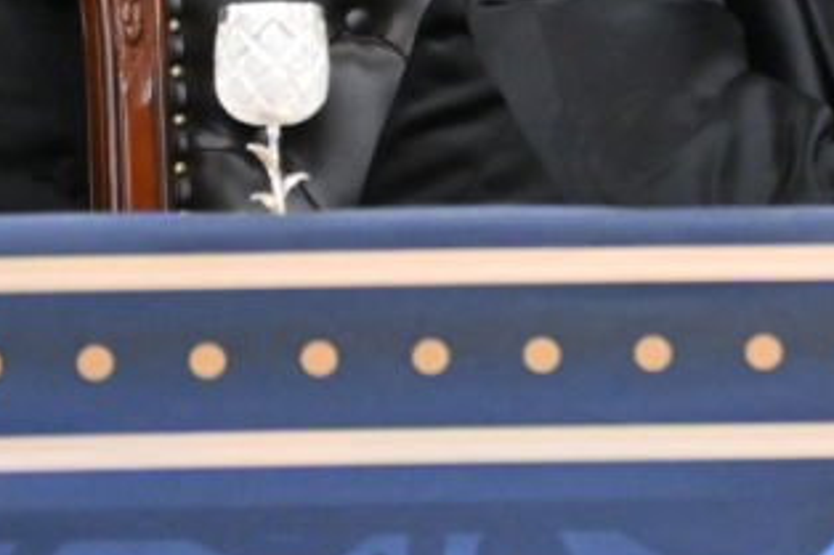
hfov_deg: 2.1
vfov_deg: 1.4
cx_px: 1201
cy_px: -80
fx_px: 22644
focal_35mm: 978
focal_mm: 200
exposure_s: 1/400
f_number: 2.8
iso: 1600
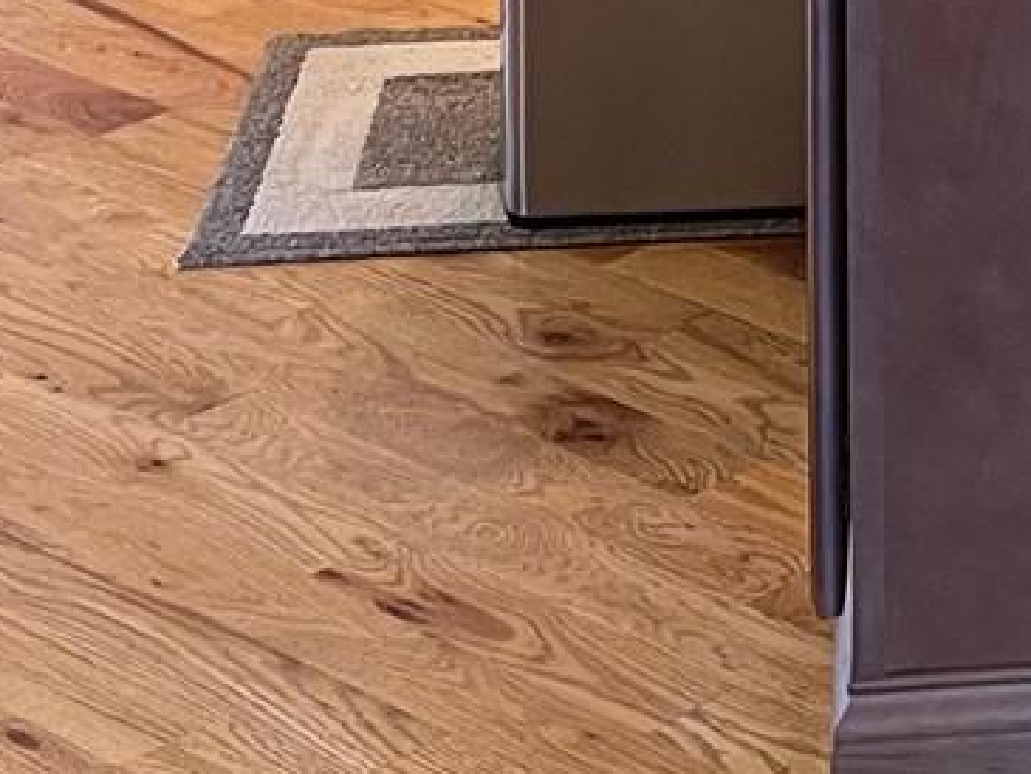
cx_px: 1472
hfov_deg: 12.9
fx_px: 4350
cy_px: -1102
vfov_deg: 9.1
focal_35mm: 146
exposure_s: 1/60
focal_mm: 5.7
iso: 125
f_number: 1.5
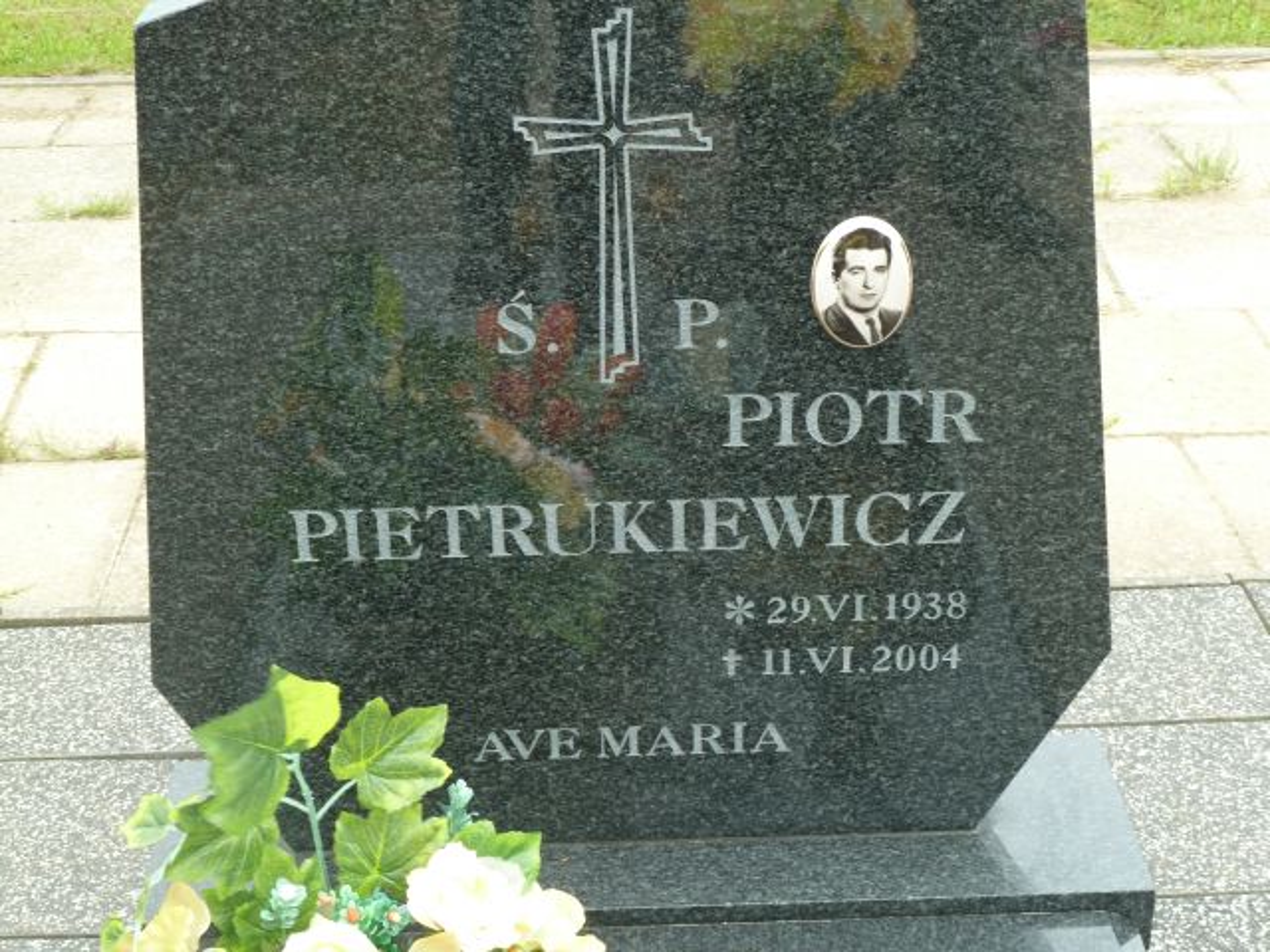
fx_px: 2311
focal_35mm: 63
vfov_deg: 23.3
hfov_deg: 30.7
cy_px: 476
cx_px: 635
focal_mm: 10.3
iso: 80
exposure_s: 1/60
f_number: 4
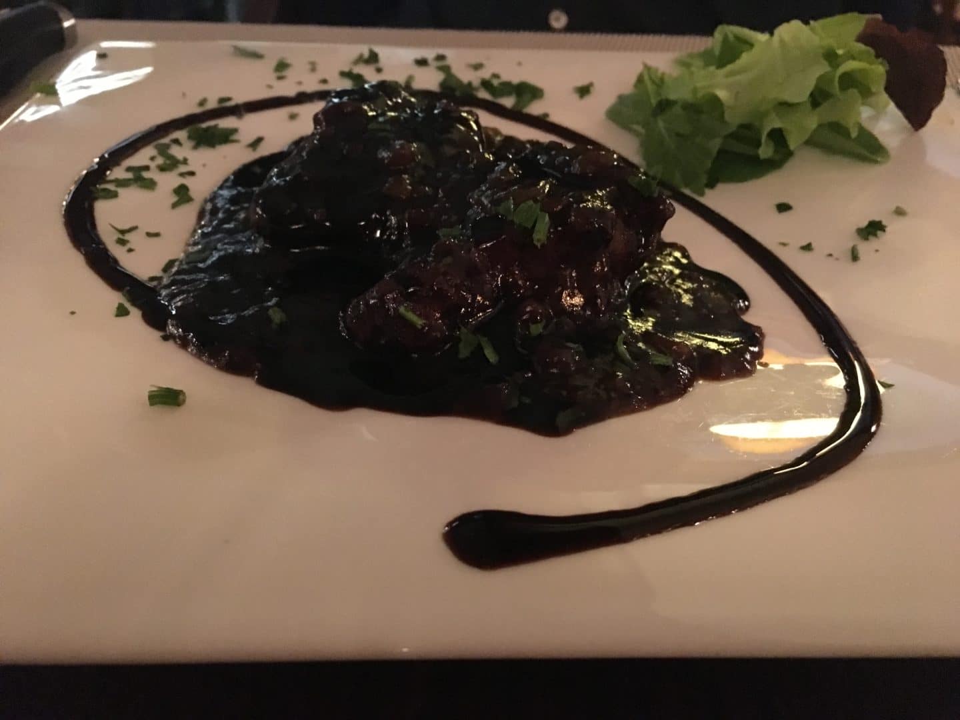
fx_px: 804
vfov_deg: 48.2
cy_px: 360
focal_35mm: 29
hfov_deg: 61.7
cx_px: 480
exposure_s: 1/17
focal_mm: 4.15
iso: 1250
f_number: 2.2
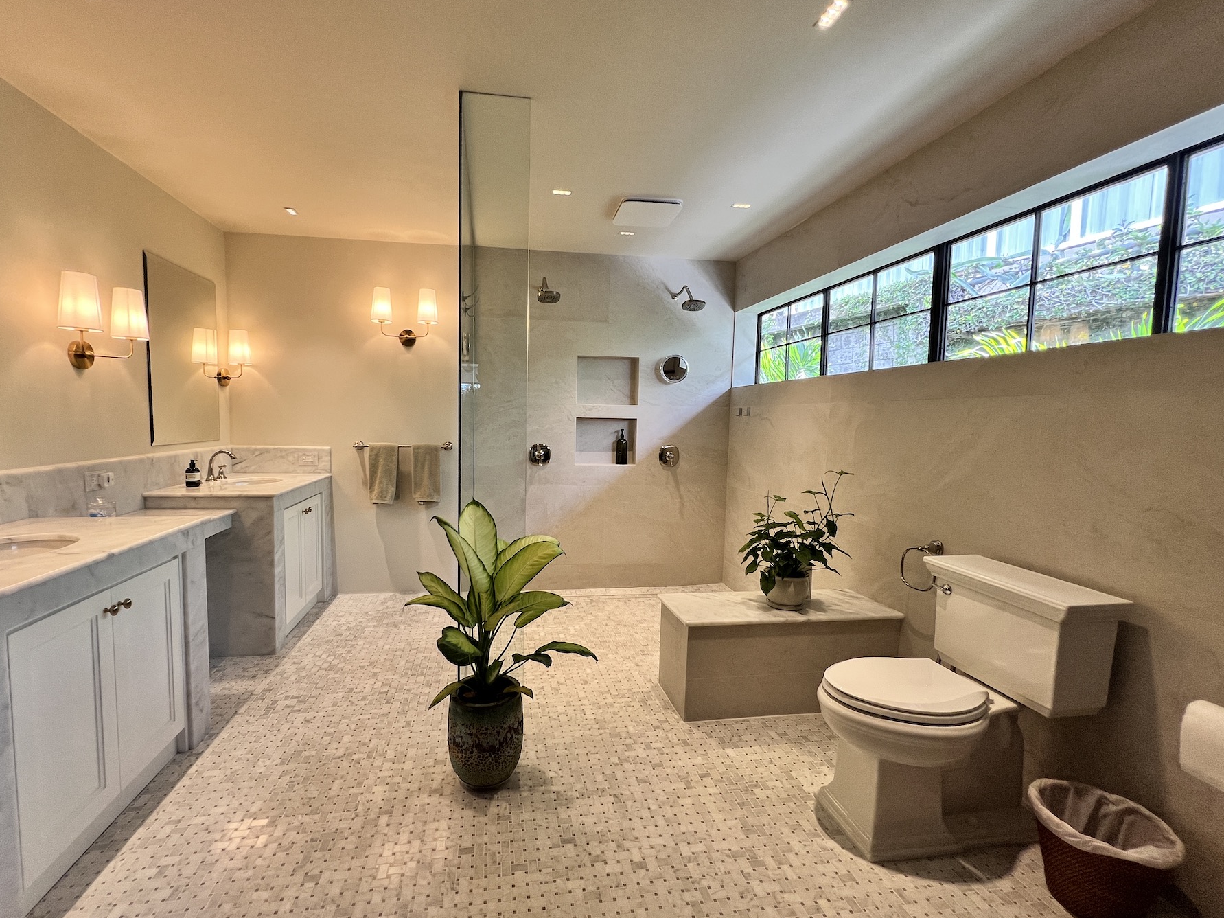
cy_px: 452
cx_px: 566
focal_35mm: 14
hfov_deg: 101.9
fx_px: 495
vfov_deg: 85.7
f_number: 1.8
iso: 125
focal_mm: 1.57
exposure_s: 1/99
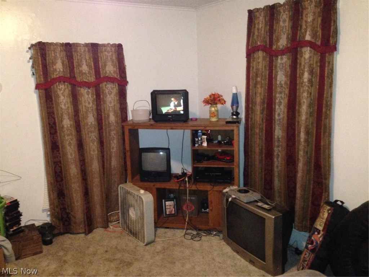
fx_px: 352
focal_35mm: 33
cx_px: 184
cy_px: 138
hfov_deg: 55.4
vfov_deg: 42.9
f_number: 2.4
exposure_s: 1/16
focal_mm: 4.12
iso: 500
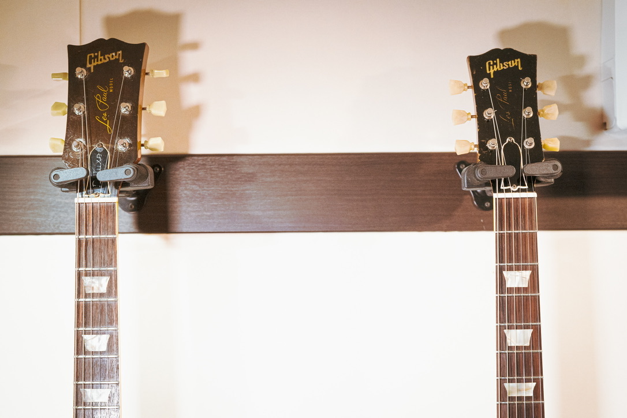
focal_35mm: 40
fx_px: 697
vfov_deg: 33.4
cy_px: 209
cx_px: 314
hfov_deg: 48.5
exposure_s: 1/160
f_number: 3.5
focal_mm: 40
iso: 1600
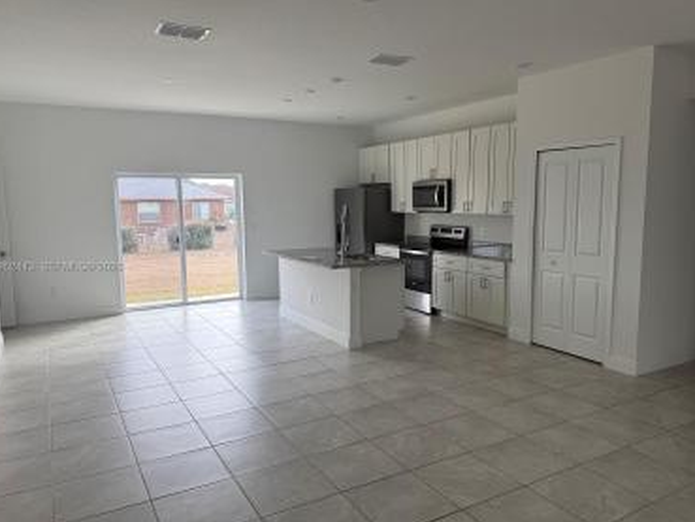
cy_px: 268
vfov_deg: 53.1
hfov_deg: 67.3
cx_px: 352
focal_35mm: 26
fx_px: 522
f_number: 1.78
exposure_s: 1/326
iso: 100
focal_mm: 6.76
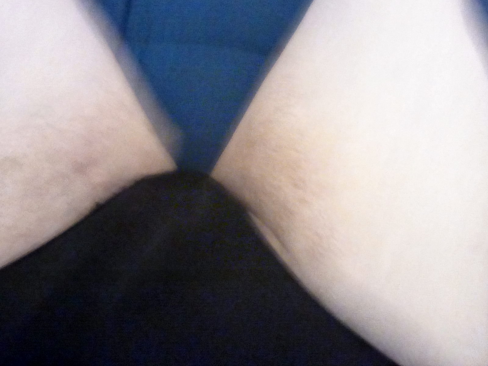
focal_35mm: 35
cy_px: 183
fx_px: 493
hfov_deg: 52.6
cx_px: 244
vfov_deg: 40.7
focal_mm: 2.9
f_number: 2.8
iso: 633
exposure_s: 1/10
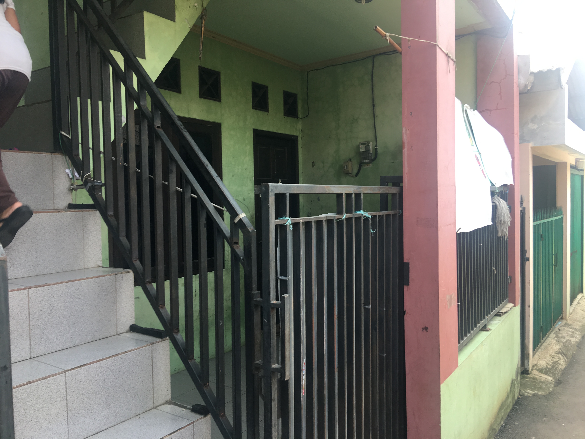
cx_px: 292
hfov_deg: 61.7
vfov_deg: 48.2
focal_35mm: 29
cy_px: 220
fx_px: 490
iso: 25
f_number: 2.2
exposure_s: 1/136
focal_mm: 4.15
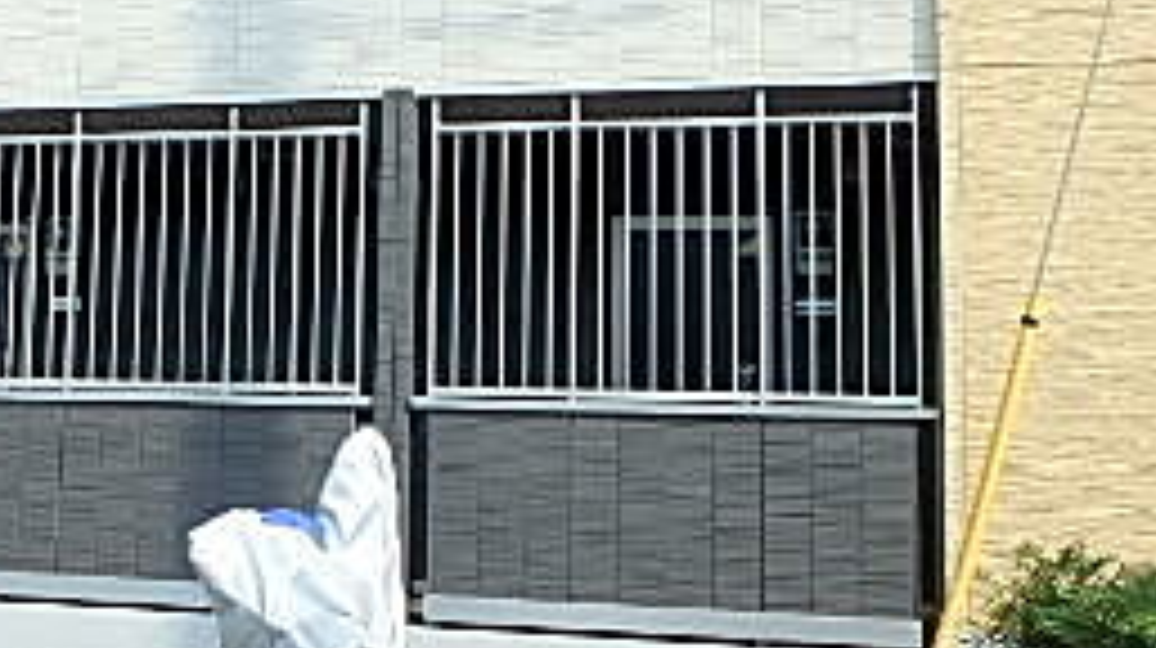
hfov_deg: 35.9
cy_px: 252
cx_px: 297
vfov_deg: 21.0
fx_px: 1746
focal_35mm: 57
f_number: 3.5
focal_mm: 3.7
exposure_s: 1/500
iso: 125
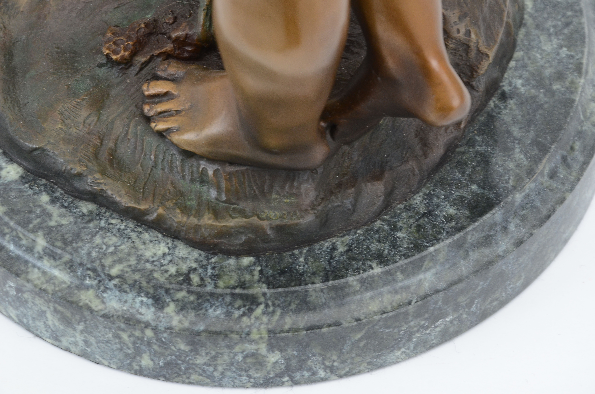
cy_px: 197
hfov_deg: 13.1
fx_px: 2598
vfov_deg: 8.7
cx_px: 298
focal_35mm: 158
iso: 640
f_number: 9
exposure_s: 1/160
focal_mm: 105
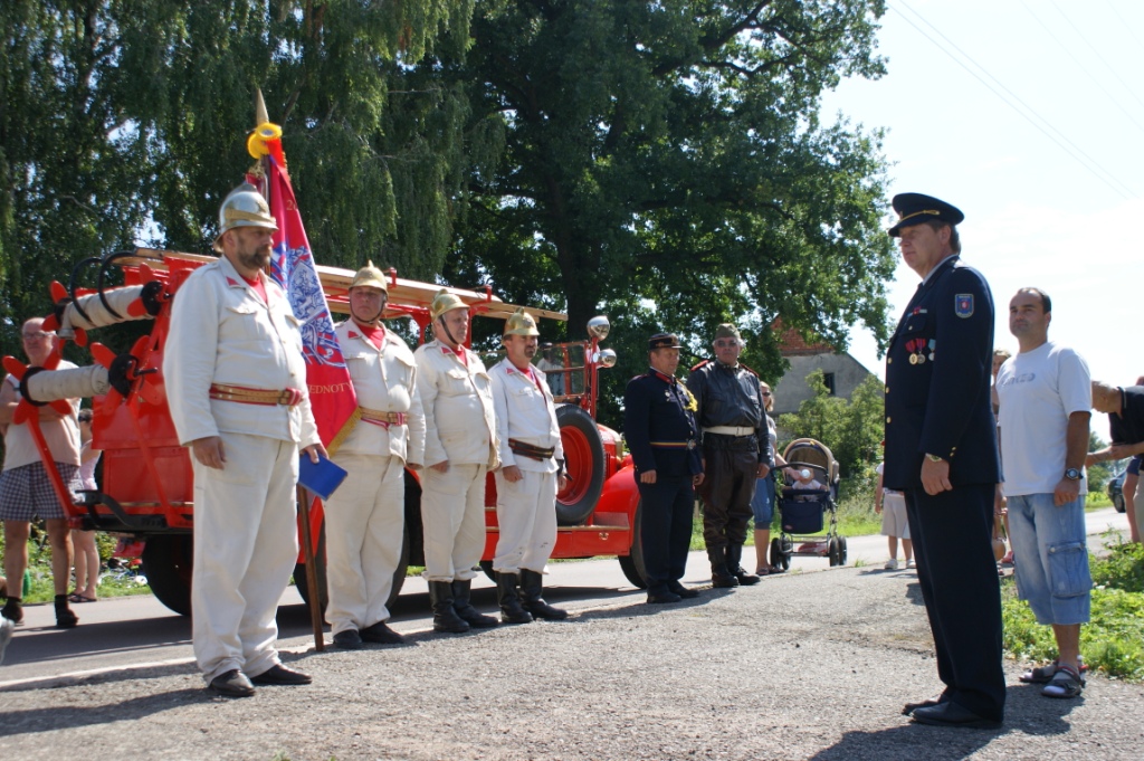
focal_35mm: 39
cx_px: 572
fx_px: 1238
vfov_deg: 34.2
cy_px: 380
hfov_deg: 49.6
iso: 100
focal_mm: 26
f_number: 4.5
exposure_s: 1/400
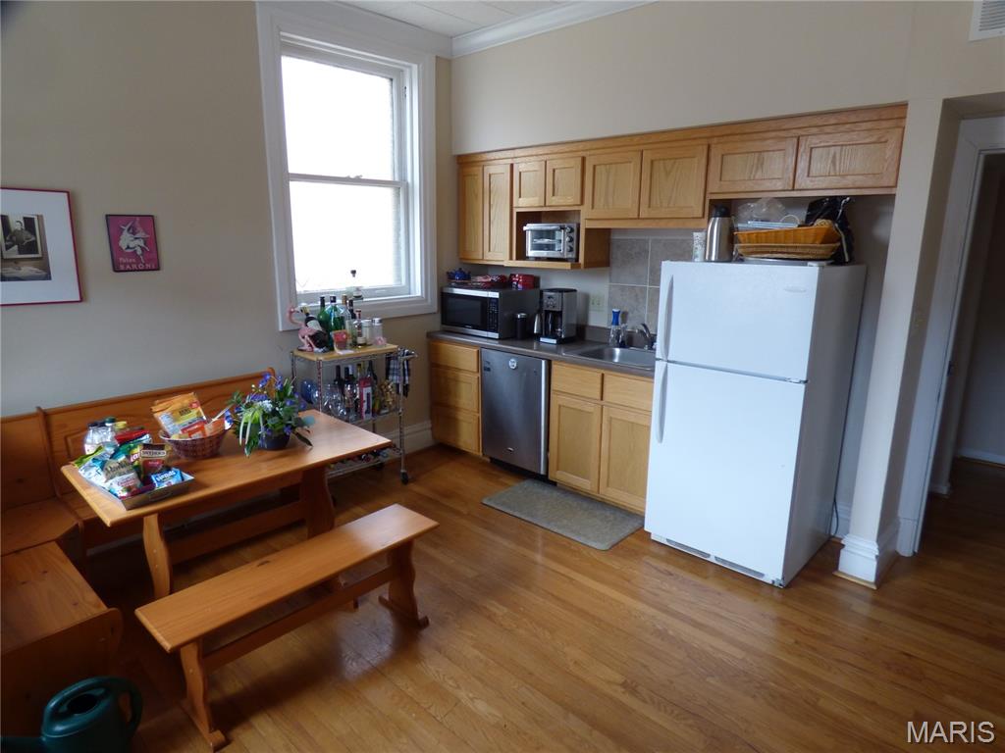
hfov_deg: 81.7
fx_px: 581
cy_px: 376
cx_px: 502
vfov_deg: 66.0
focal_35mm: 20
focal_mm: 3.58
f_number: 2.8
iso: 125
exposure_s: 1/60
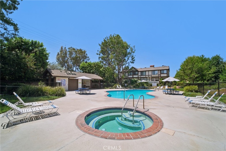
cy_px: 76
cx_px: 113
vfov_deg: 81.2
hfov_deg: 104.3
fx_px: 88
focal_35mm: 14
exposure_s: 1/500
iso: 320
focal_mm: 9
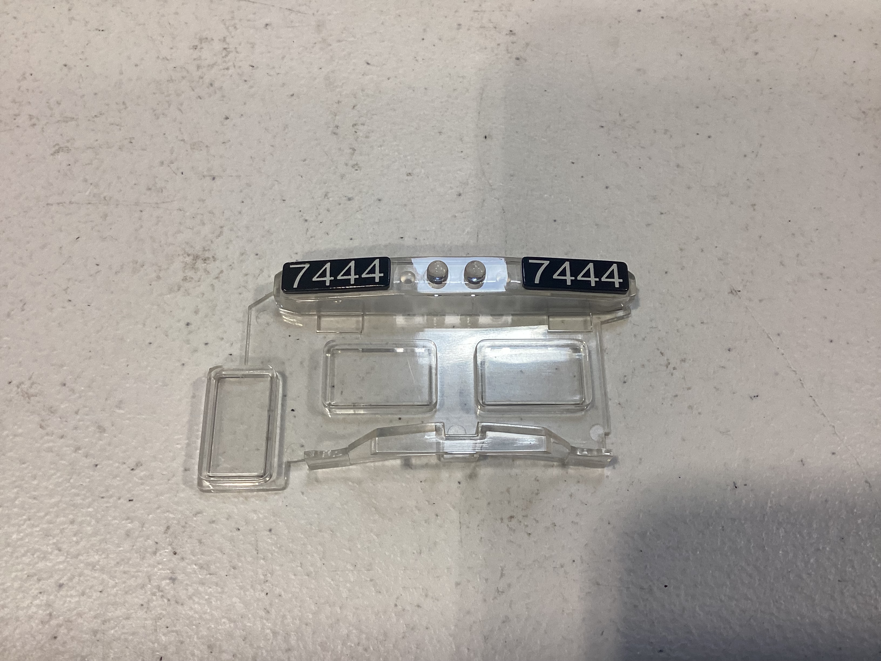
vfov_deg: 45.4
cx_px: 440
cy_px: 330
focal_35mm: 31
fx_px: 789
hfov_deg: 58.4
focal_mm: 3.3
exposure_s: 1/60
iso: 64
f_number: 2.4
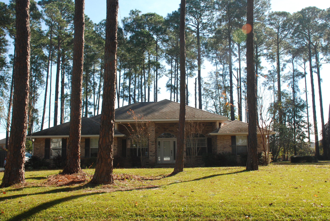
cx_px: 165
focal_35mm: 39
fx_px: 358
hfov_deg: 49.5
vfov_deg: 34.3
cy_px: 110
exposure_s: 1/160
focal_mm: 26
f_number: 10
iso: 250
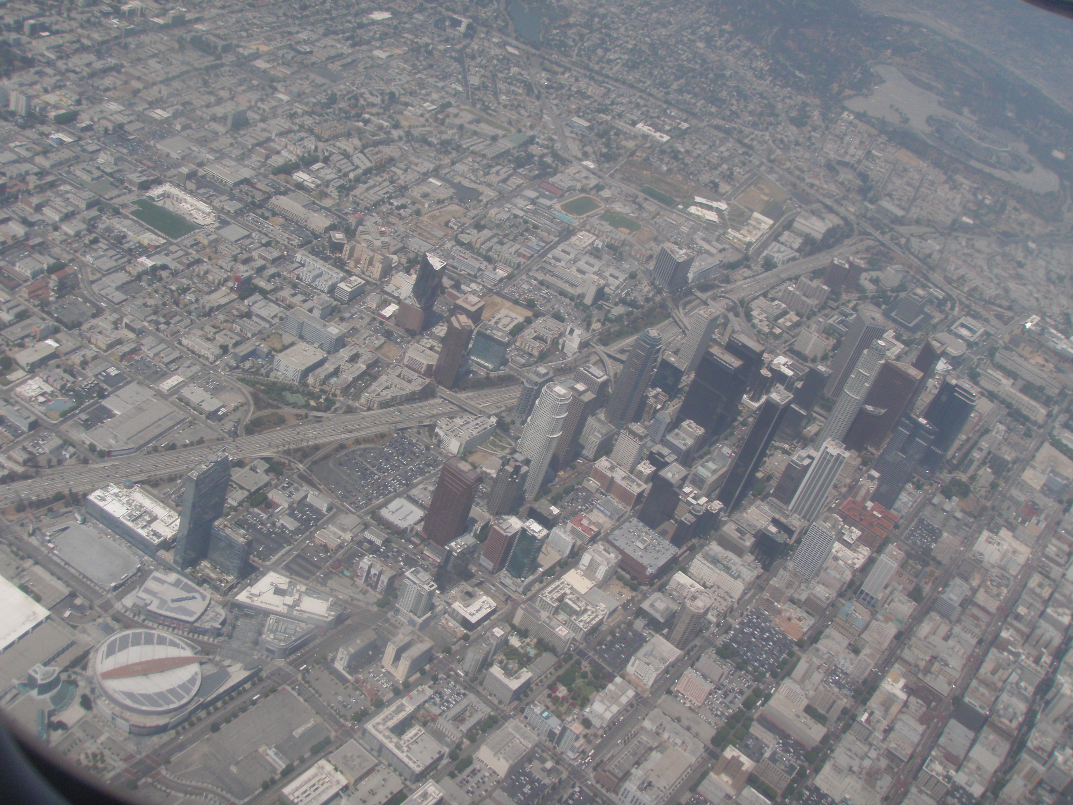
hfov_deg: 49.0
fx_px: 1178
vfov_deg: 37.7
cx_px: 536
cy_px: 402
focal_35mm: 38
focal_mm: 6.7
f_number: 4.5
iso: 80
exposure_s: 1/1000
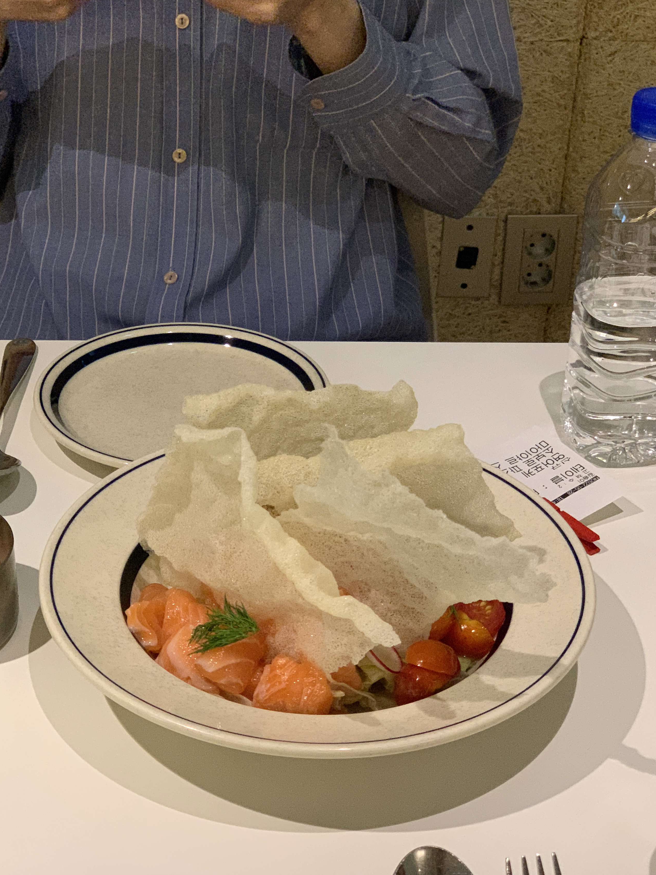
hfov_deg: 23.6
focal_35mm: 62
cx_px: 298
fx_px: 1567
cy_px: 474
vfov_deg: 31.2
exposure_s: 1/60
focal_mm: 6
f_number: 2.4
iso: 500
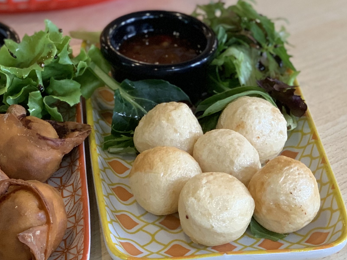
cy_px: 43
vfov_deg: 11.3
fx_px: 1313
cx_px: 55
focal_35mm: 131
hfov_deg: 14.9
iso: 125
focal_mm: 6
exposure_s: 1/50
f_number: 2.4
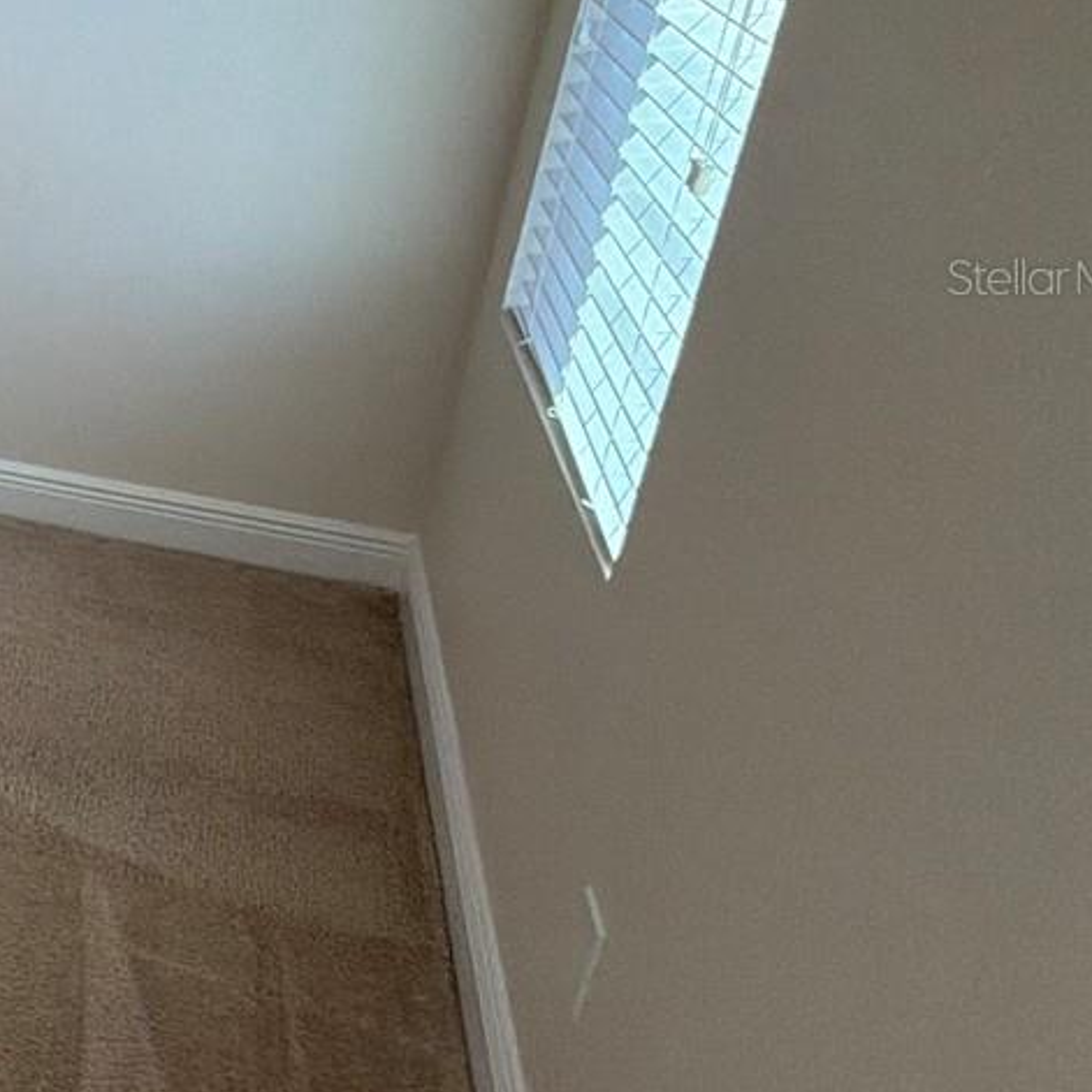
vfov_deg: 39.0
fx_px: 1499
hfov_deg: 25.2
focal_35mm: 42
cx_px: -689
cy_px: 276
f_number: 2.2
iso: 160
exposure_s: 1/120
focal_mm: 2.22
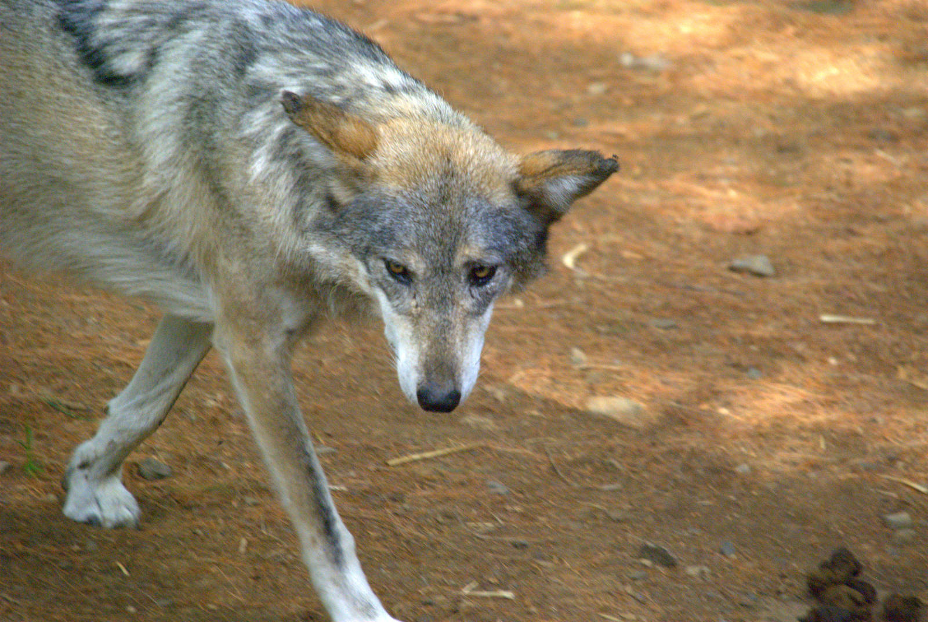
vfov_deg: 4.6
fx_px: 7745
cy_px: 311
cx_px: 464
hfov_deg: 6.9
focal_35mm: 300
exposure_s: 1/200
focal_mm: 200
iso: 1600
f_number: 6.3
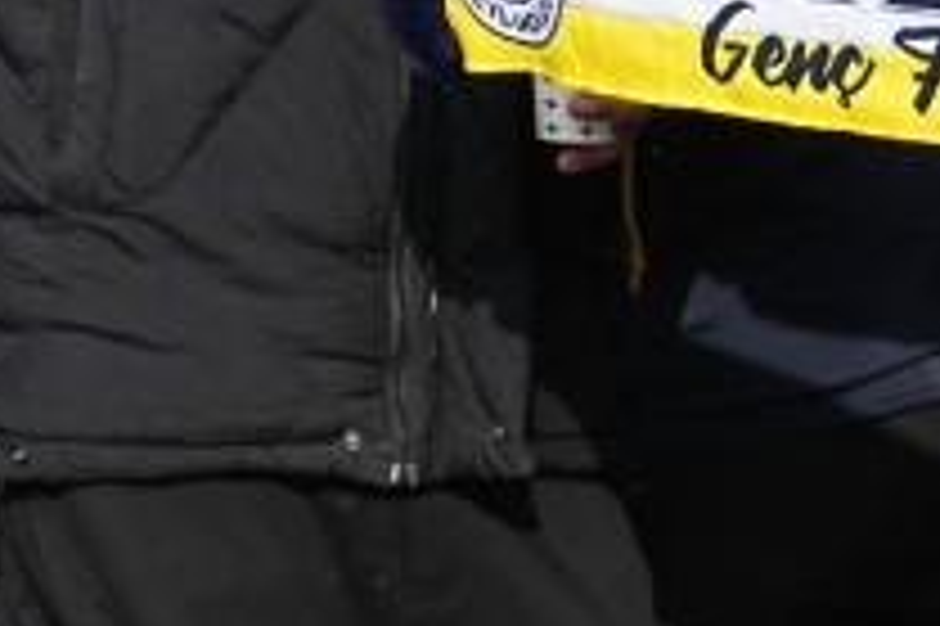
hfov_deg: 2.8
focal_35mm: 746
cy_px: -498
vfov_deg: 1.8
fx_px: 19463
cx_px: 1372
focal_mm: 150
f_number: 3.5
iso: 250
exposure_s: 1/3200
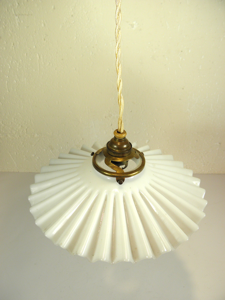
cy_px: 150
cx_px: 112
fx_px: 251
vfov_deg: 61.7
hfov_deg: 48.2
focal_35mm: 29
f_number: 3.5
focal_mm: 5.2
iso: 100
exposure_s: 1/100
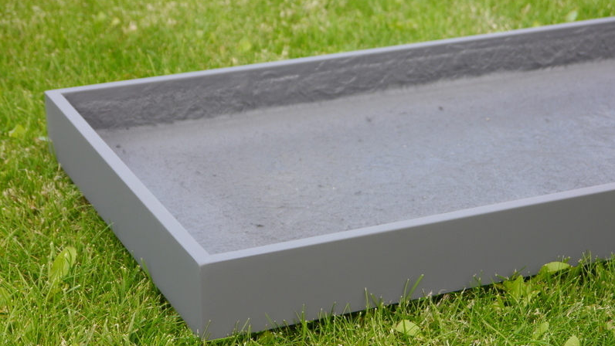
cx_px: 308
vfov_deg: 13.2
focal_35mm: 92
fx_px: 1500
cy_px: 204
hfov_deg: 23.2
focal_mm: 42
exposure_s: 1/80
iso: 200
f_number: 5.6
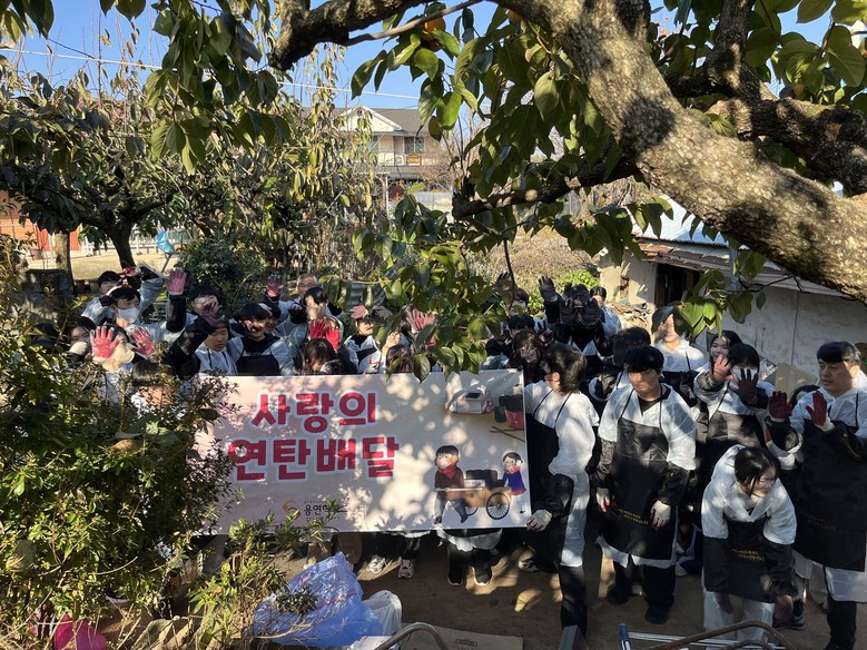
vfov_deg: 53.1
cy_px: 325
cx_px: 434
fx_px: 651
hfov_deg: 67.3
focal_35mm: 26
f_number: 1.6
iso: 50
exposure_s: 1/777
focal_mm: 5.1
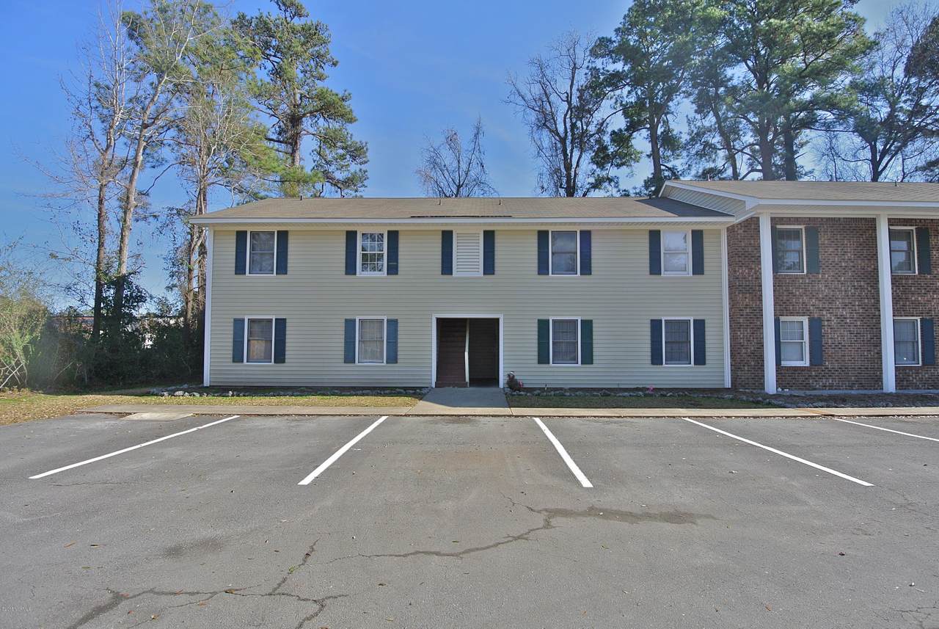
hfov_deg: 89.9
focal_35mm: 18
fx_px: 470
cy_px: 314
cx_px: 470
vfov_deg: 67.5
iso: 100
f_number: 4.5
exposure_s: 1/500
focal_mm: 6.7
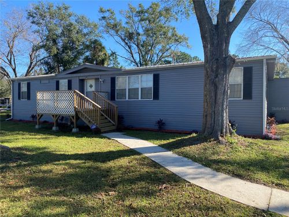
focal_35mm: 26
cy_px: 108
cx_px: 144
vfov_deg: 53.1
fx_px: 217
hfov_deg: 67.3
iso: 32
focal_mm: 4.25
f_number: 1.8
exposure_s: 1/890
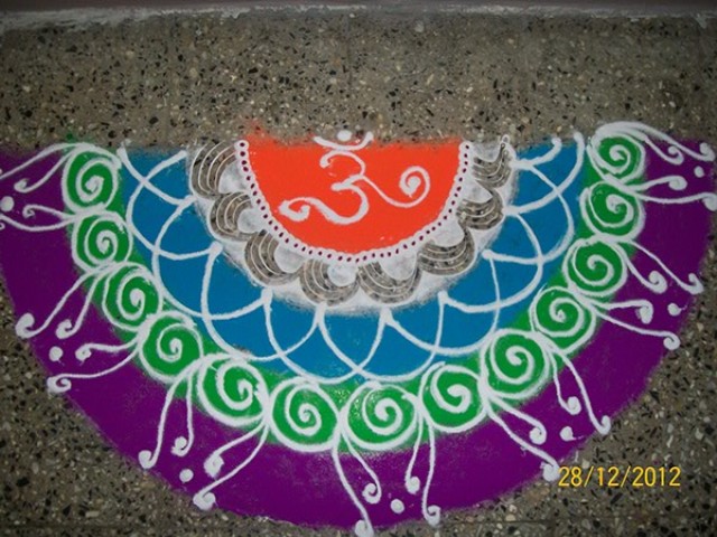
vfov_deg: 39.7
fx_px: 746
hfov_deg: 51.4
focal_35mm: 36
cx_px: 358
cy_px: 268
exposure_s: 1/30
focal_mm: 6
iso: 80
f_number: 2.7
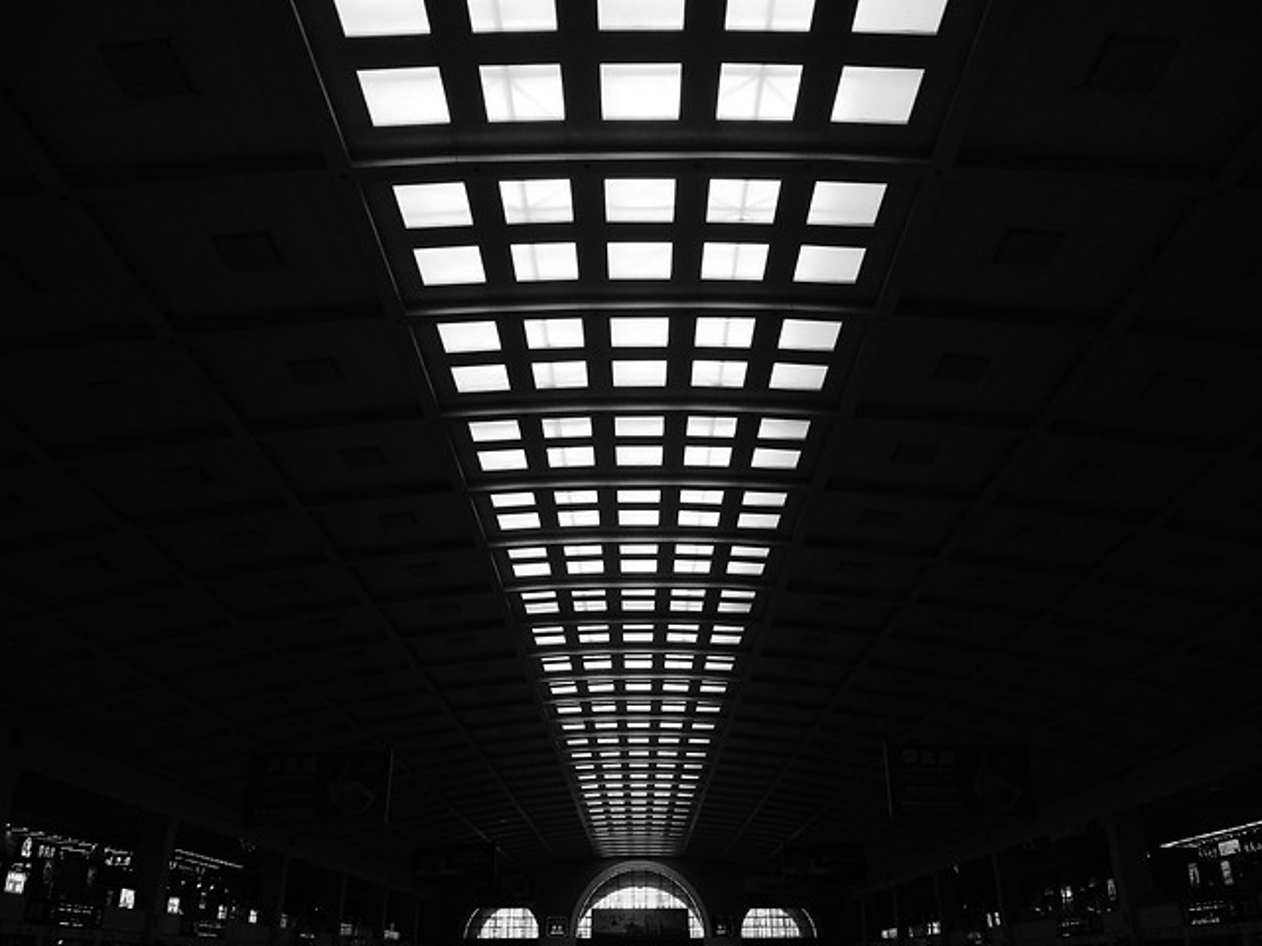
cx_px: 631
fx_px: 1057
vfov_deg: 48.2
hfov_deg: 61.7
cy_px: 473
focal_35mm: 29
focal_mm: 4.15
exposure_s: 1/549
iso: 25
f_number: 2.2
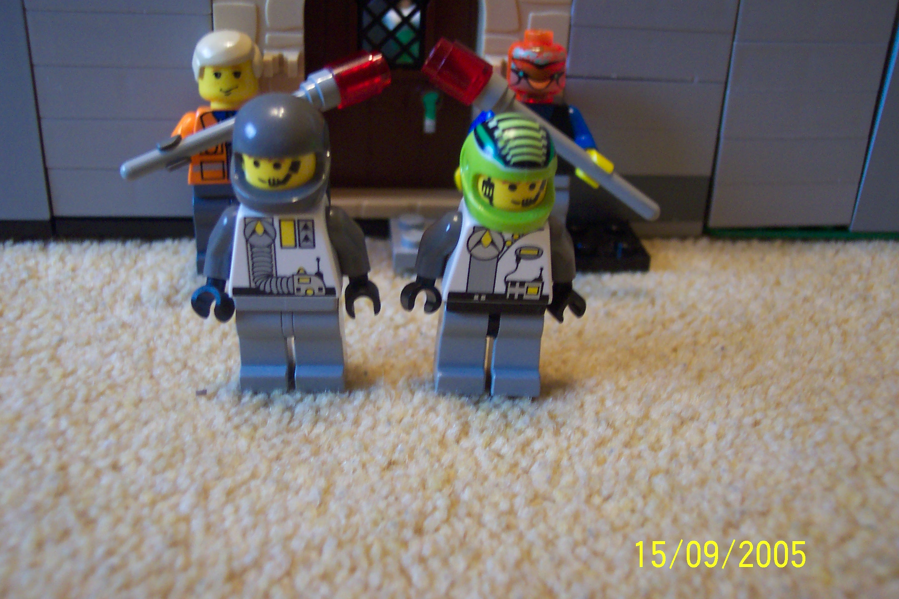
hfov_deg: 50.7
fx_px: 949
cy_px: 300
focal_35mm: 38
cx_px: 450
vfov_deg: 35.1
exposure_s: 1/8
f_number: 2.8
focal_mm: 8
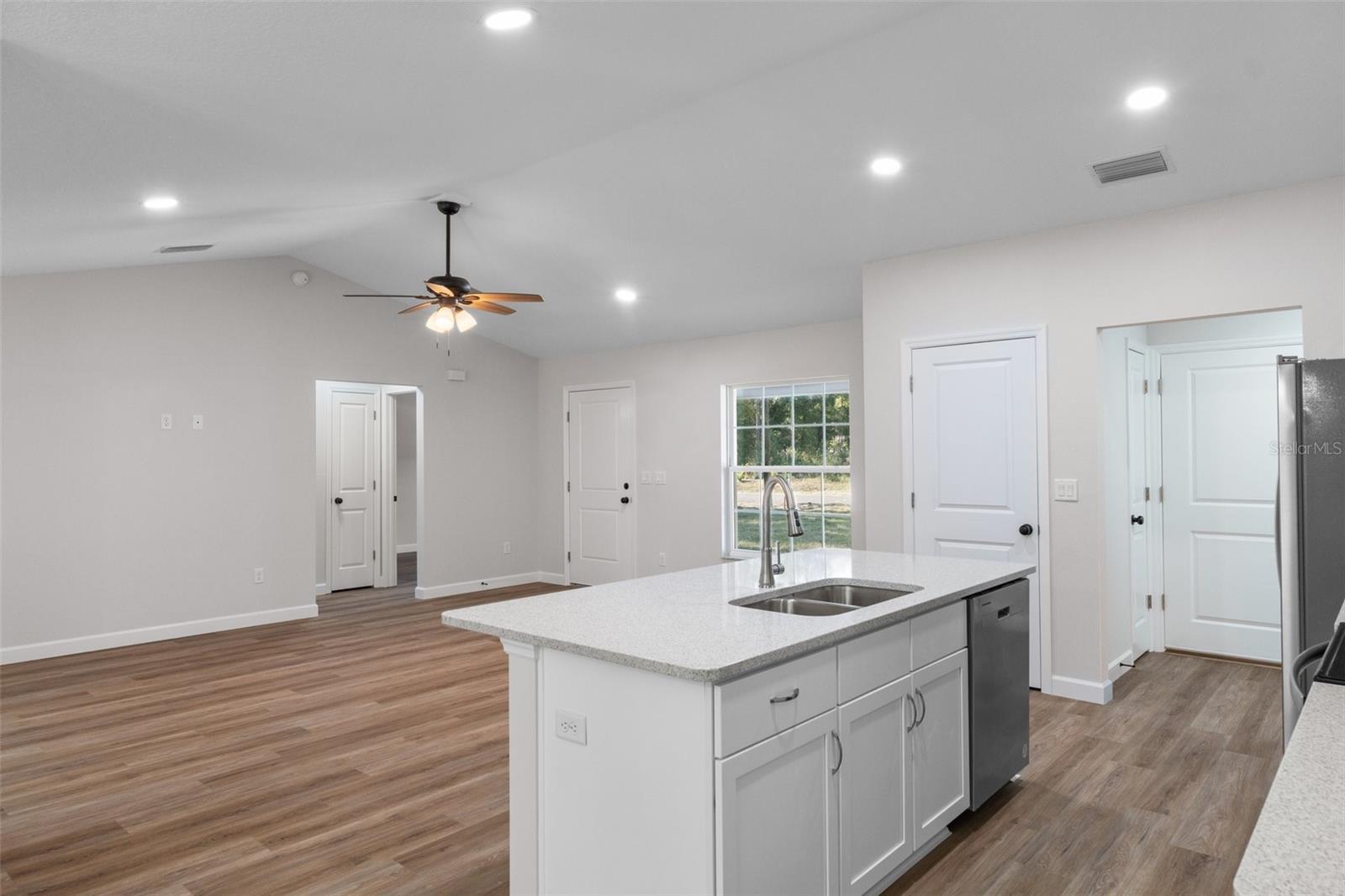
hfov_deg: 81.2
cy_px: 448
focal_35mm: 21
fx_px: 784
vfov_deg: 59.5
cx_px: 672
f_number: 8
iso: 320
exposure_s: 1/1.67
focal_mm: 14
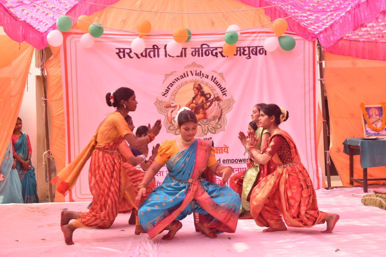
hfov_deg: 49.5
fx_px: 418
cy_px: 128
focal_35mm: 39
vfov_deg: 34.2
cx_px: 193
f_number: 7.1
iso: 200
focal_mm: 26
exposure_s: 1/250
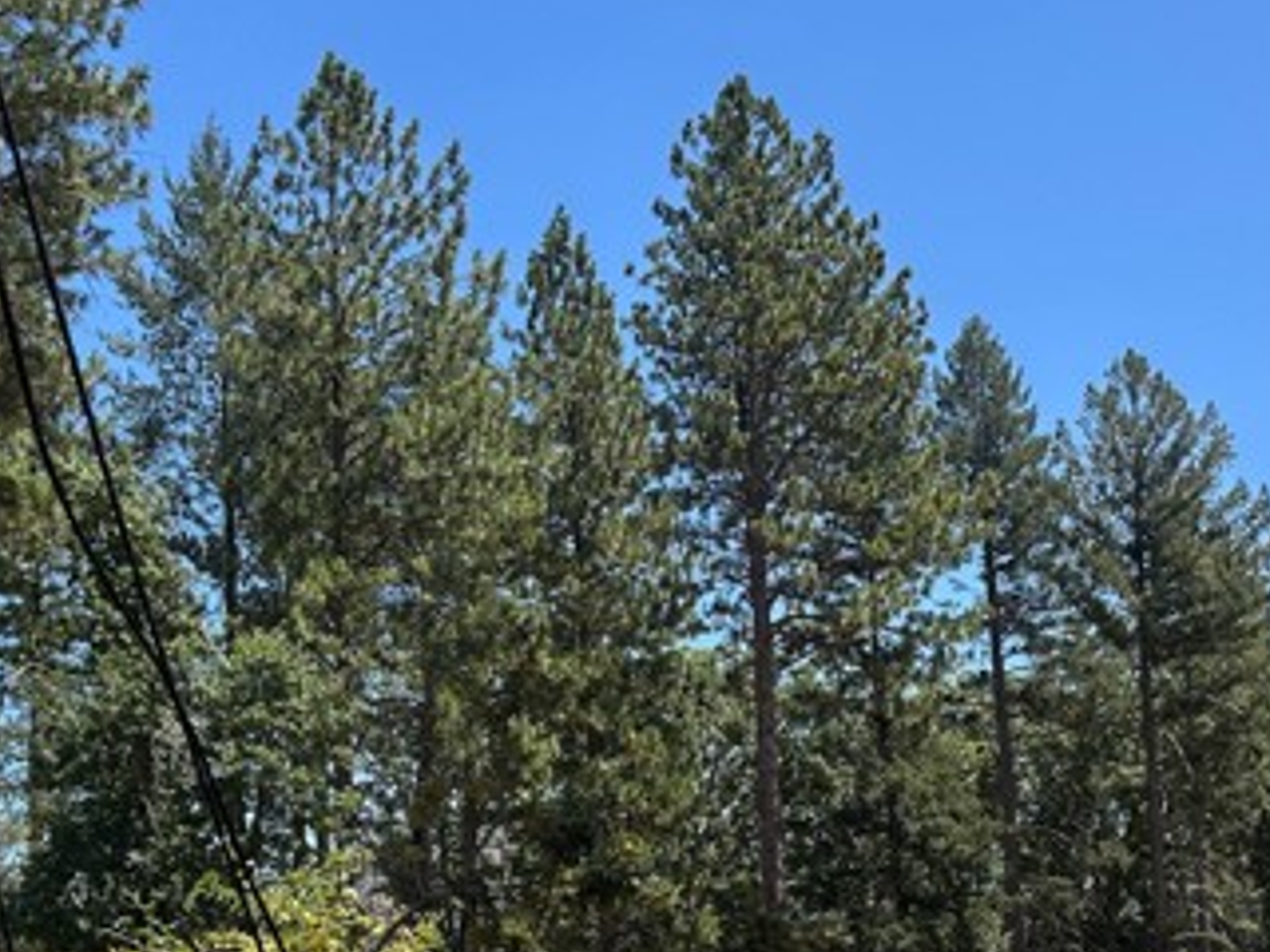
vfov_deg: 27.1
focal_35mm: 52
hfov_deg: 36.7
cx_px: 750
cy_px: 845
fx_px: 1908
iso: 50
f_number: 1.5
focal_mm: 5.7
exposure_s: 1/2083
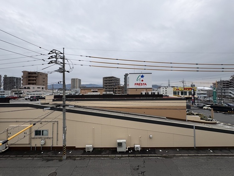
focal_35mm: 14
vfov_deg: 85.7
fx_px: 95
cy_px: 88
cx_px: 117
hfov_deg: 102.1
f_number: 2.2
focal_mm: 2.22
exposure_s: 1/1477
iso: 50
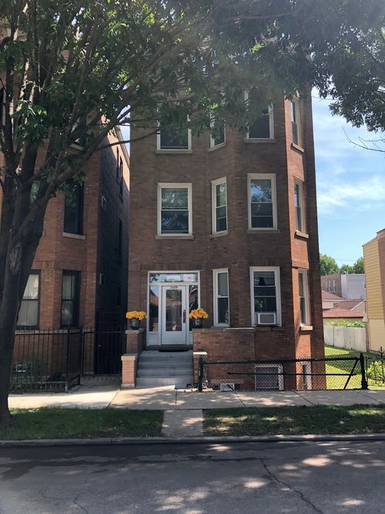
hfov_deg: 49.7
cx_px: 192
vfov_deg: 63.5
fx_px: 415
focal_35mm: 28
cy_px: 257
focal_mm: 3.99
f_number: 1.8
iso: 20
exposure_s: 1/251
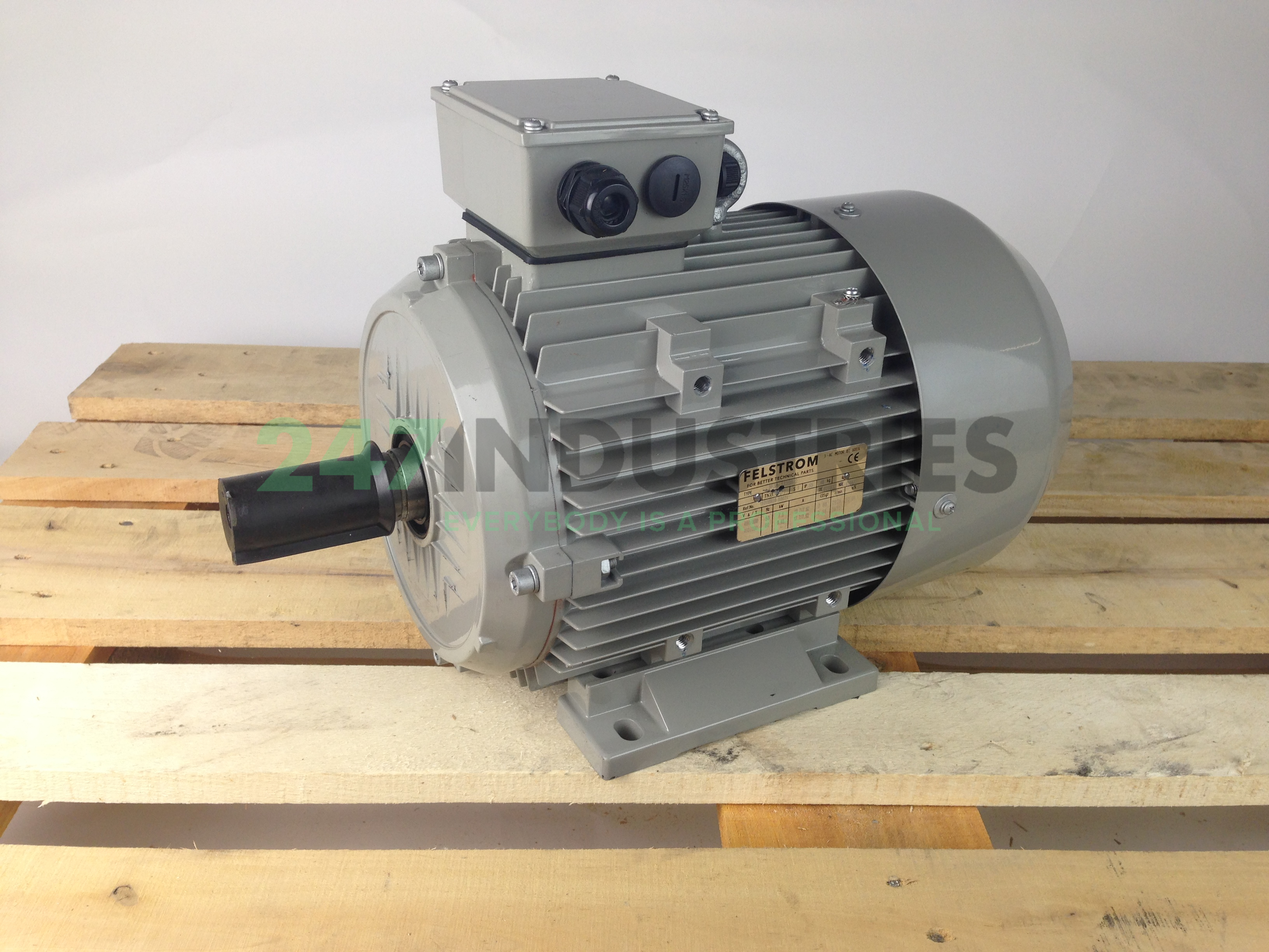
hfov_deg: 55.4
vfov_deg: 42.9
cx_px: 634
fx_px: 1210
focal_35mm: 33
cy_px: 476
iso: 50
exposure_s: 1/154
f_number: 2.4
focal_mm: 4.12
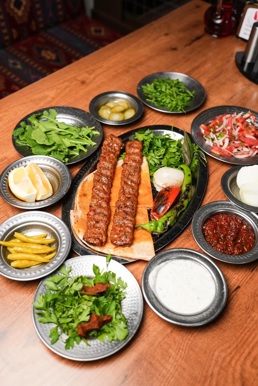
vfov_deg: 54.4
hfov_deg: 37.9
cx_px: 129
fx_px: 376
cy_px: 193
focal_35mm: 35
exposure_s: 1/160
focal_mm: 35
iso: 500
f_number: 4
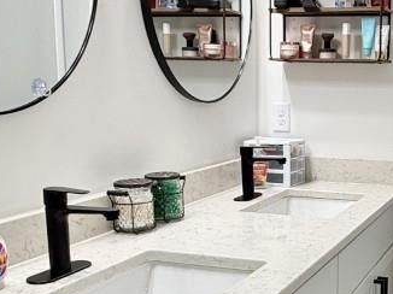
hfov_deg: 33.1
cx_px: 358
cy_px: 192
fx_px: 624
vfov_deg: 26.4
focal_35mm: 55
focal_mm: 2.22
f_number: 2.2
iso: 64
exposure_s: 1/120
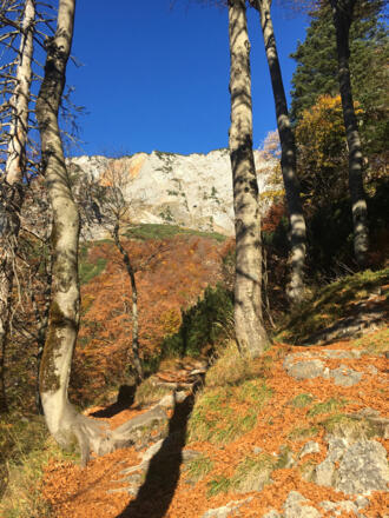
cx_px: 194
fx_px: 435
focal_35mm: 29
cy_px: 259
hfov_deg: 48.2
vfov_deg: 61.7
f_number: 2.2
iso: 25
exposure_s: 1/712
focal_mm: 4.15
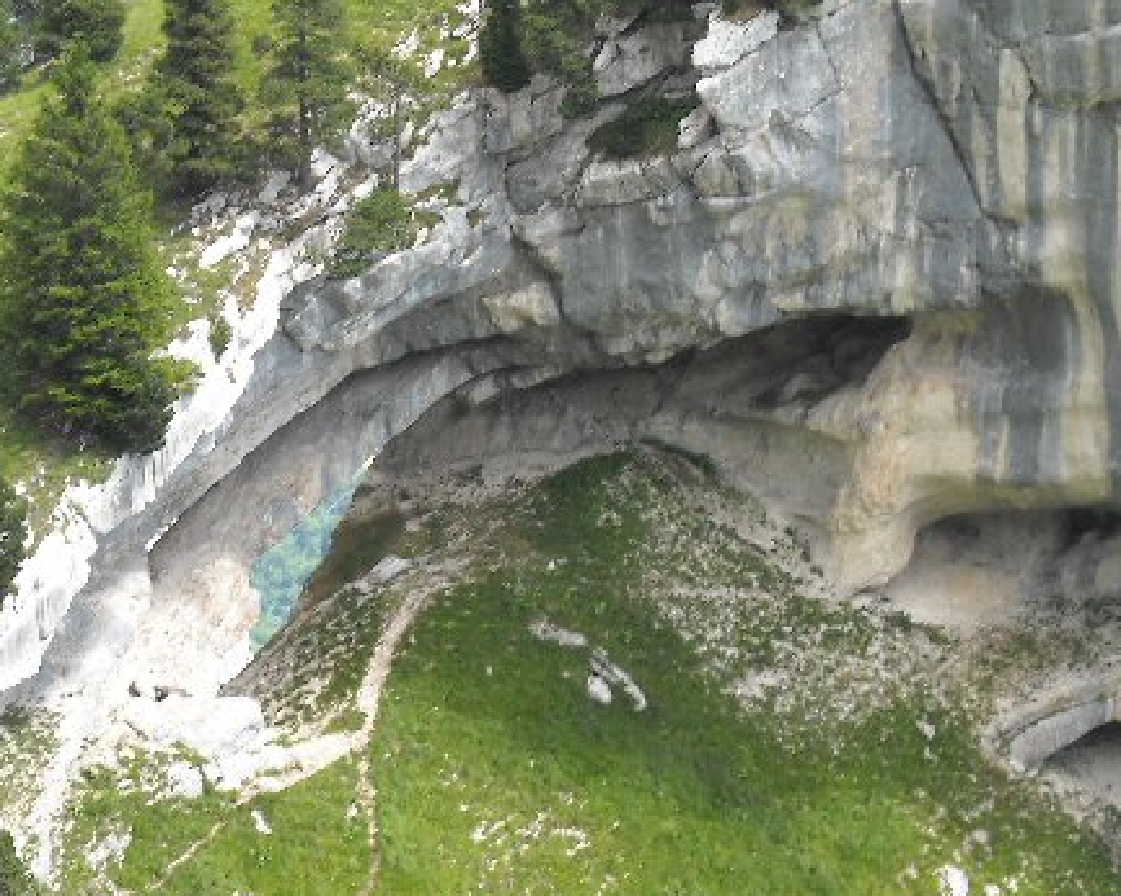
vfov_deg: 9.6
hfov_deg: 12.1
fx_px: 5306
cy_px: 467
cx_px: 443
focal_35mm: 160
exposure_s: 1/100
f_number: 4.7
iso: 64
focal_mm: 17.1
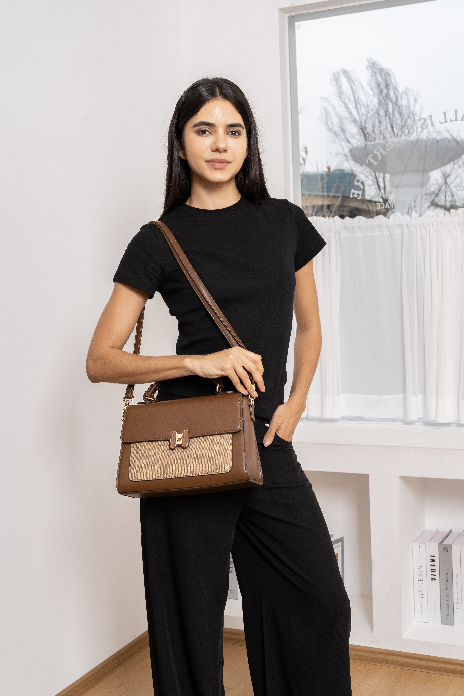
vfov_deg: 39.6
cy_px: 348
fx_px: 967
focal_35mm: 50
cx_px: 232
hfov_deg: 27.0
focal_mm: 50
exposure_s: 1/125
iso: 320
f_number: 8
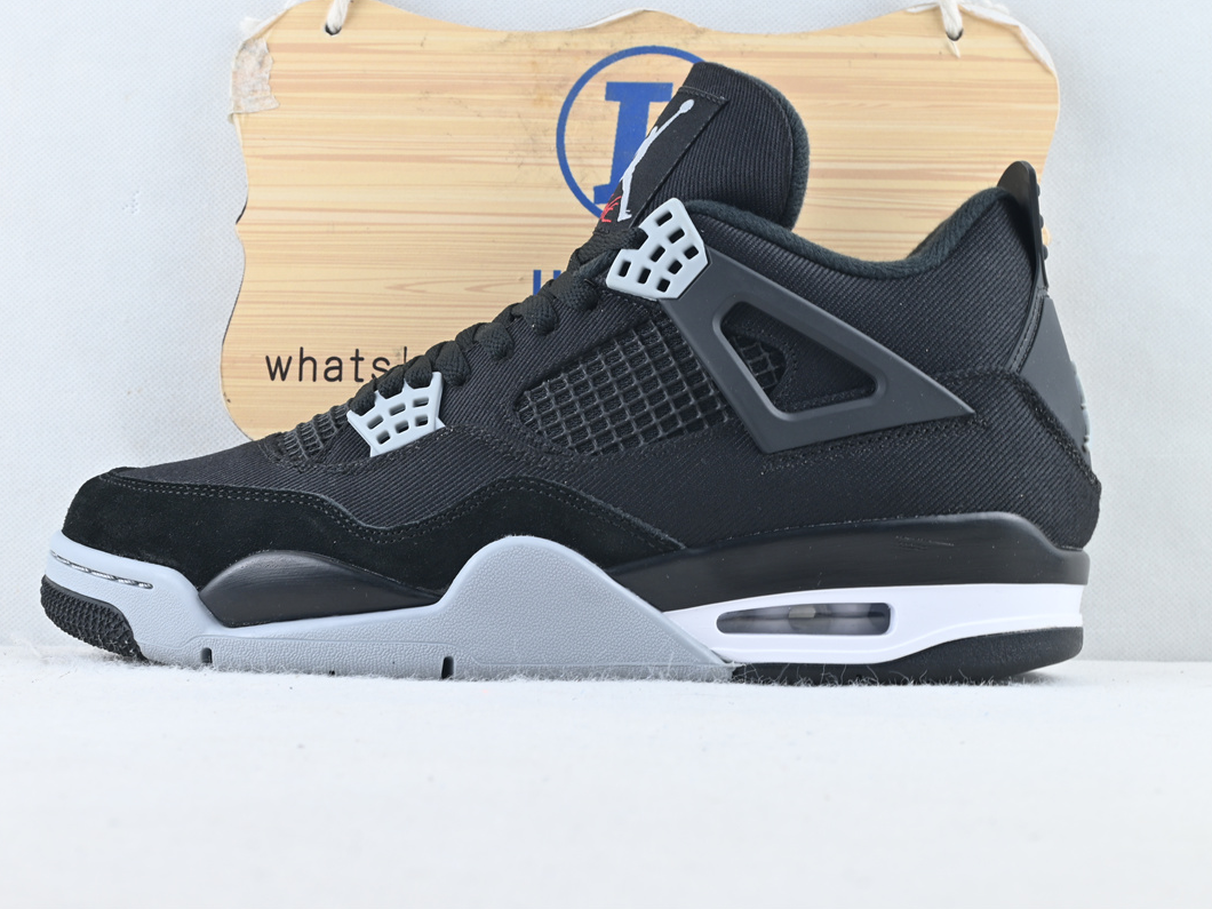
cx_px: 561
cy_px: 455
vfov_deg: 29.2
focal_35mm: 50
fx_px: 1744
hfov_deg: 38.3
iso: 100
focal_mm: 30.5
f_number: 10
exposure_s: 1/8
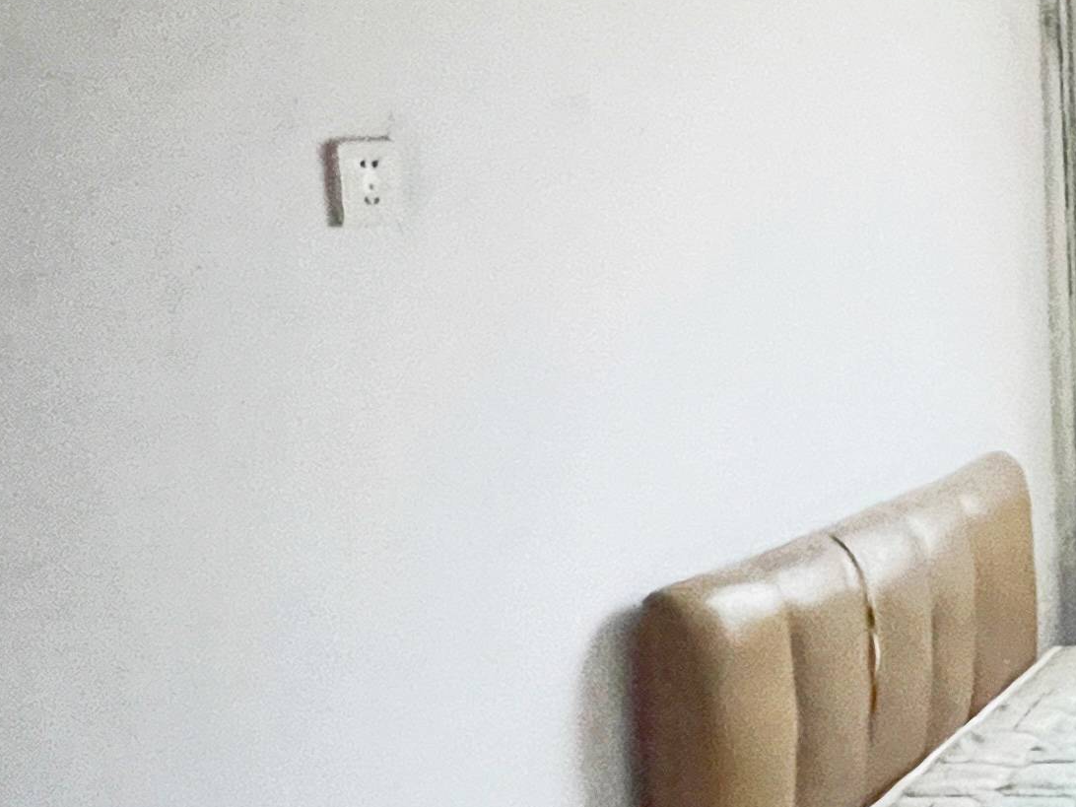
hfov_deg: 27.9
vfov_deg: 30.1
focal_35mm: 48
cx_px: 1585
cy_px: 294
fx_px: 1492
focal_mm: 1.57
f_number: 1.8
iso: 1600
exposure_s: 1/30
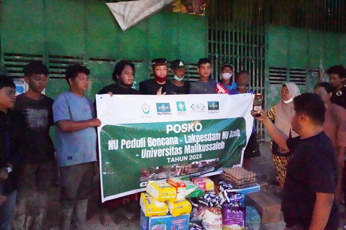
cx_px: 173
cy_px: 115
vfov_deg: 41.1
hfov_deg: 58.7
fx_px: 307
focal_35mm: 32
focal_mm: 32
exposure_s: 1/80
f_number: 8
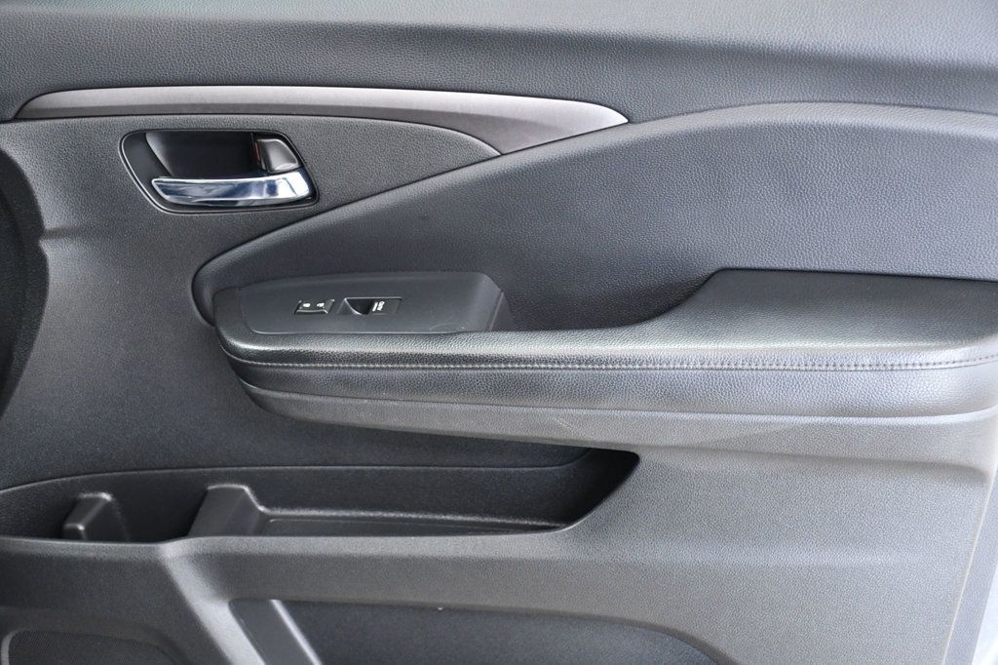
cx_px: 499
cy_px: 332
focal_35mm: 57
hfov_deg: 35.1
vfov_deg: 23.8
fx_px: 1580
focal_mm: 38
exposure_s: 1/80
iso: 2500
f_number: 4.2
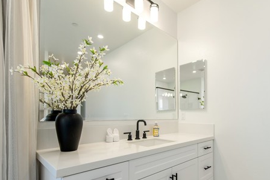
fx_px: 150
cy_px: 121
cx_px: 157
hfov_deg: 83.4
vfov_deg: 60.3
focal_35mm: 20
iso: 400
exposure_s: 1/250
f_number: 4
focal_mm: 14
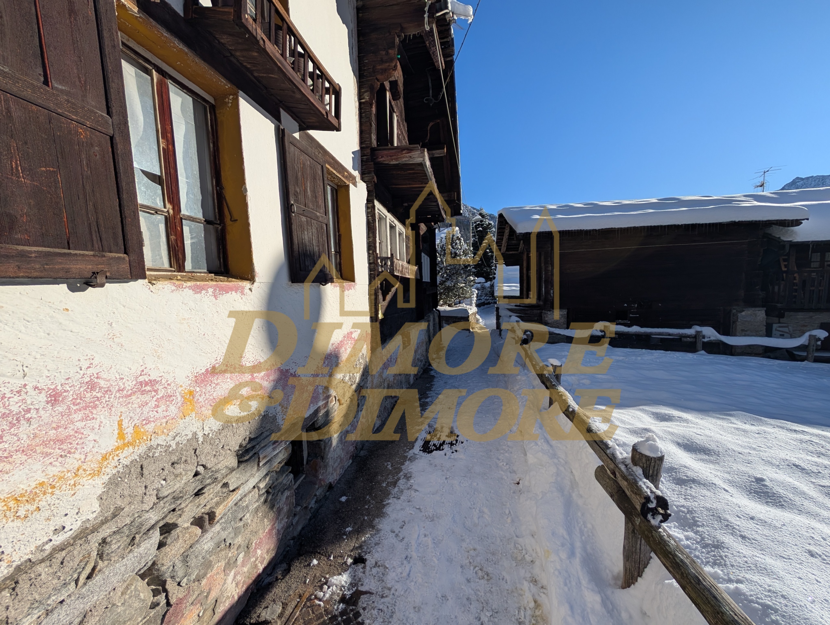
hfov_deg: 110.5
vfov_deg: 94.6
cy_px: 312
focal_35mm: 12
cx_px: 415
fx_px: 288
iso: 55
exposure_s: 1/4184
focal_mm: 2.02
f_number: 1.7
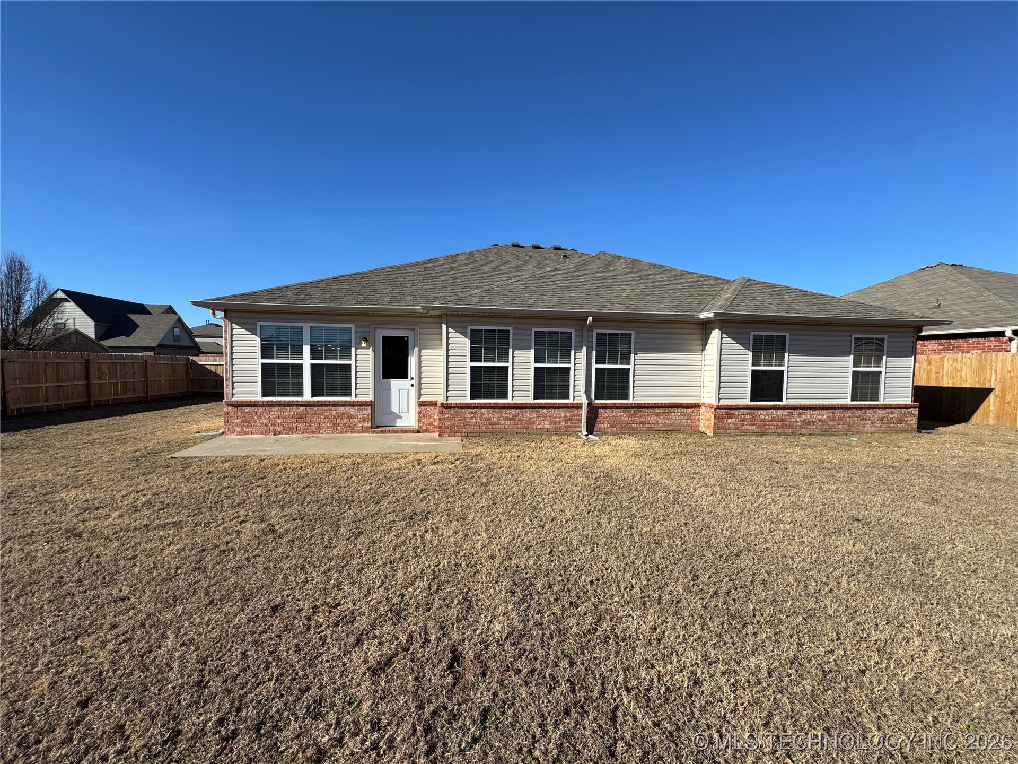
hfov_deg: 102.1
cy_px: 382
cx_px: 509
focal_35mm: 14
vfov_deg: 85.7
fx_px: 412
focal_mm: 2.22
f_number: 2.2
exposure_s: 1/2273
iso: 50
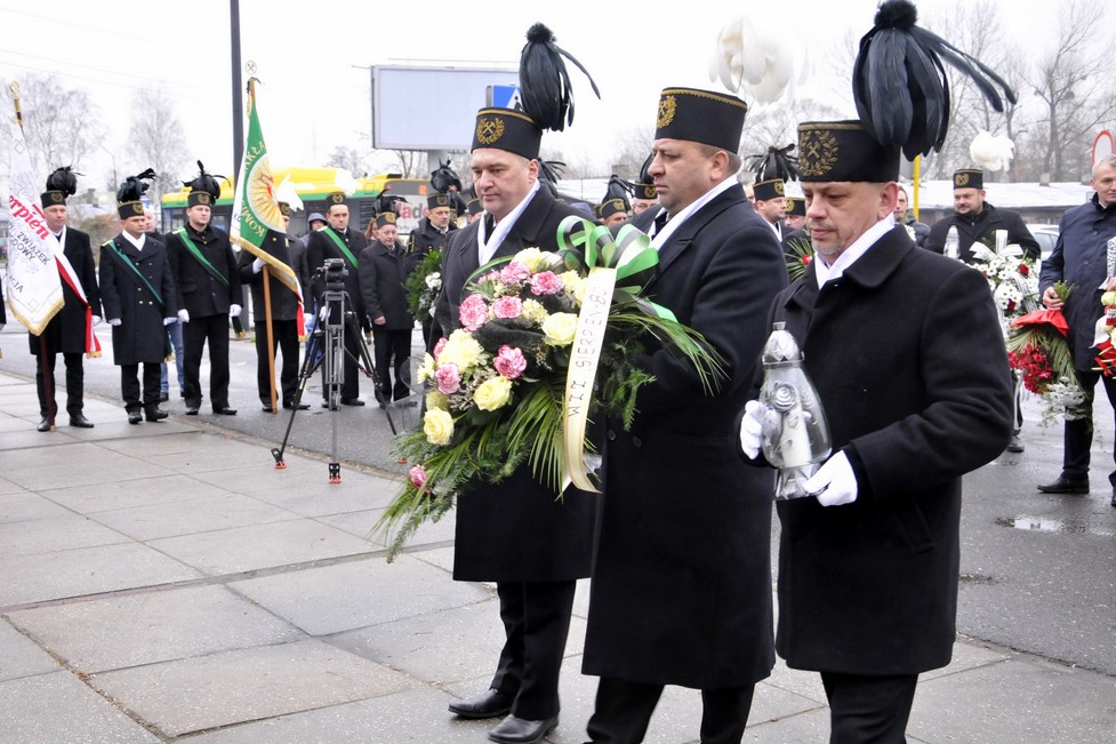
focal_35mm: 46
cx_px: 552
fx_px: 1426
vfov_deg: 29.2
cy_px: 378
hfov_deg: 42.7
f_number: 5
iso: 1000
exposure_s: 1/125
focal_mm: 30
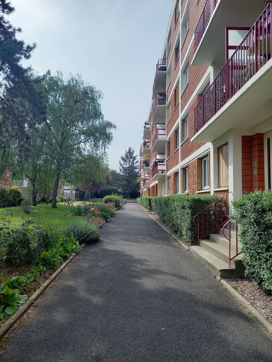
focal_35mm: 25
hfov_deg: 54.9
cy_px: 181
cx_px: 136
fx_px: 262
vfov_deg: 69.4
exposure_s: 1/921
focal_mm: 4.65
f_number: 1.8
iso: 50
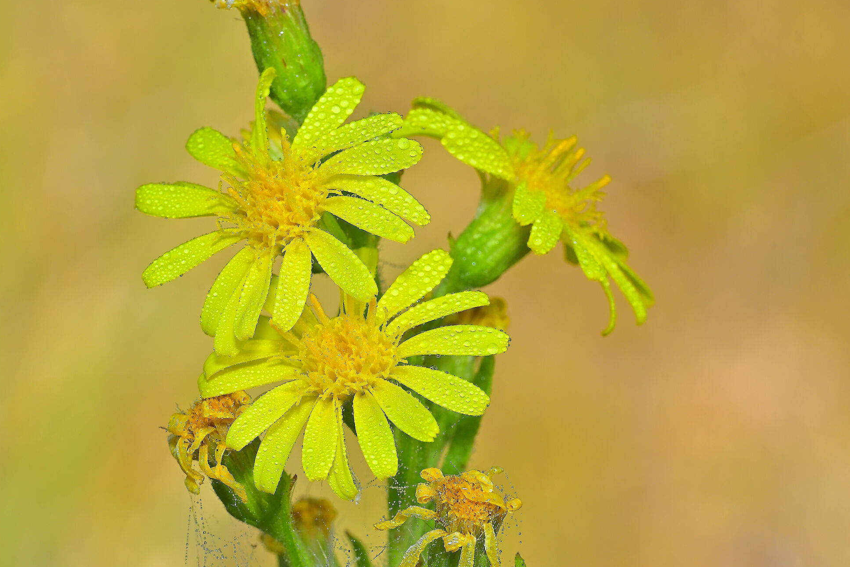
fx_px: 3589
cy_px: 267
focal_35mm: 152
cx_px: 344
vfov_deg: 9.0
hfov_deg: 13.5
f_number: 16
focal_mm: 82
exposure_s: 1/60
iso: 100
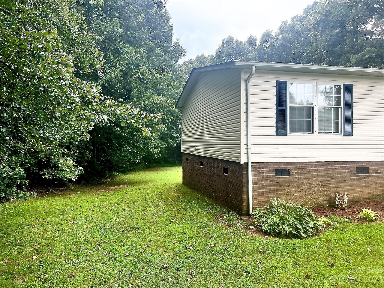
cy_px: 144
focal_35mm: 26
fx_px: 288
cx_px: 192
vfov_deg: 53.1
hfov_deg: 67.3
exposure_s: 1/238
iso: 50
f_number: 1.5
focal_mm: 5.7
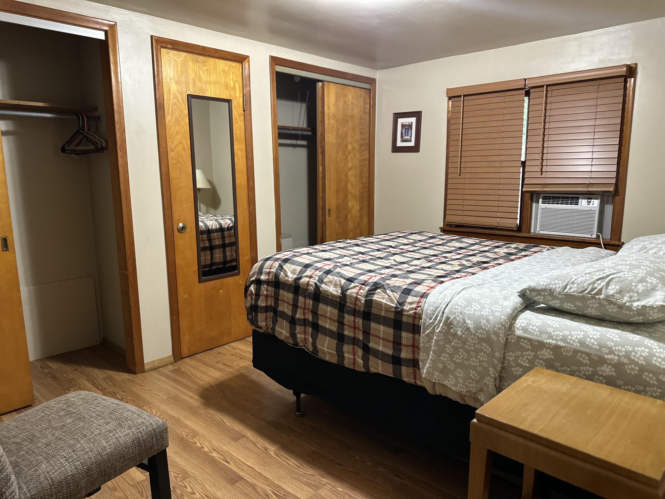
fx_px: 461
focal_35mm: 24
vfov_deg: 56.8
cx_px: 332
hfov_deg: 71.6
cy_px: 250
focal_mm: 6.86
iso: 500
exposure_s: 1/60
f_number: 1.78
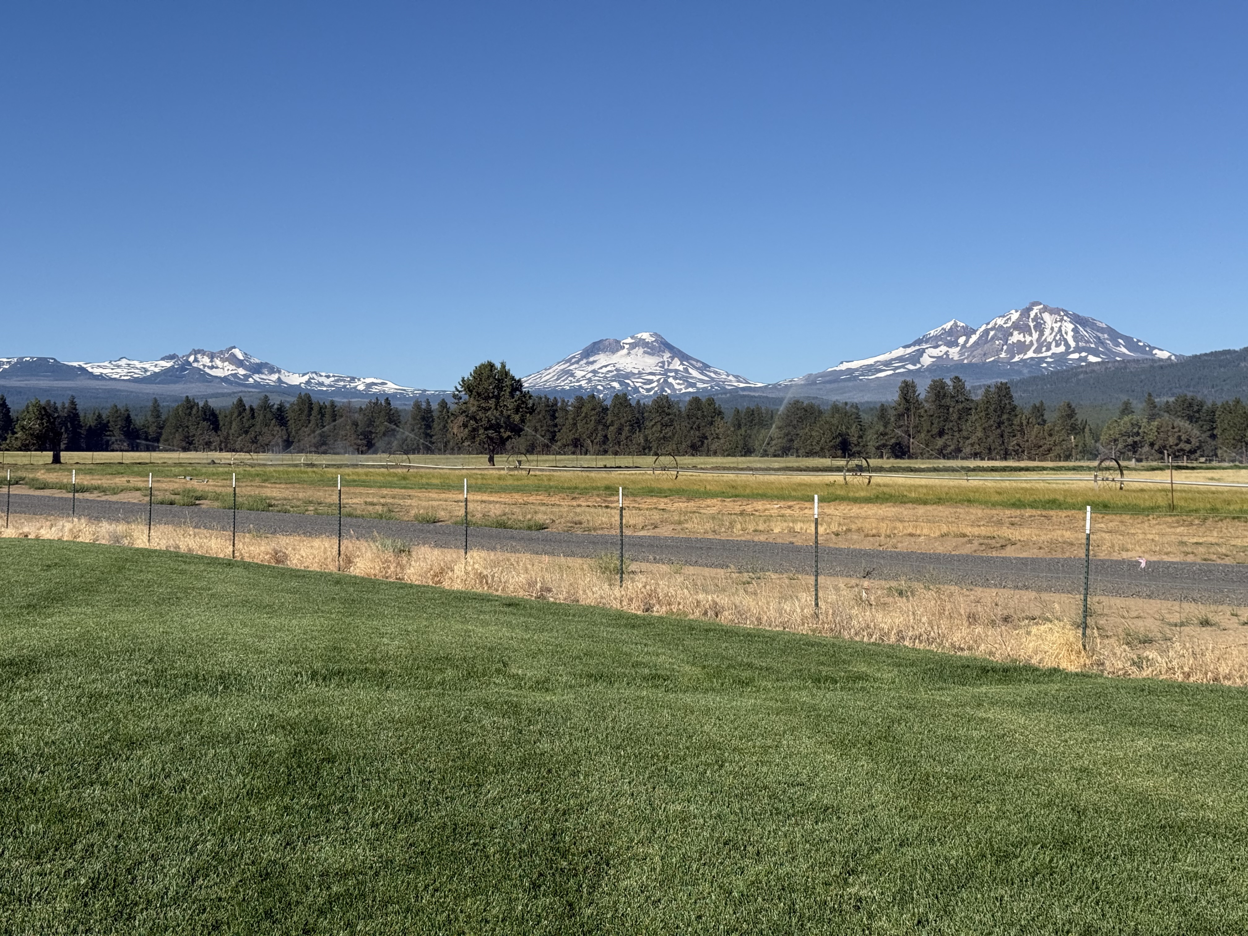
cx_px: 624
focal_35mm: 48
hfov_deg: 39.7
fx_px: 1731
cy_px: 468
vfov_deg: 30.3
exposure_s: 1/7143
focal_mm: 6.76
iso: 80
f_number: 1.78
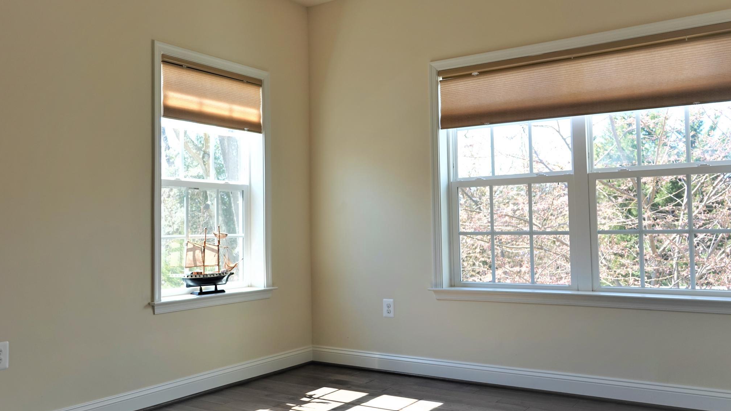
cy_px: 196
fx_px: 620
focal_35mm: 32
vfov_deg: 36.7
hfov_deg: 61.0
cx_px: 360
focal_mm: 11.03
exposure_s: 1/125
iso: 100
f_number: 2.8
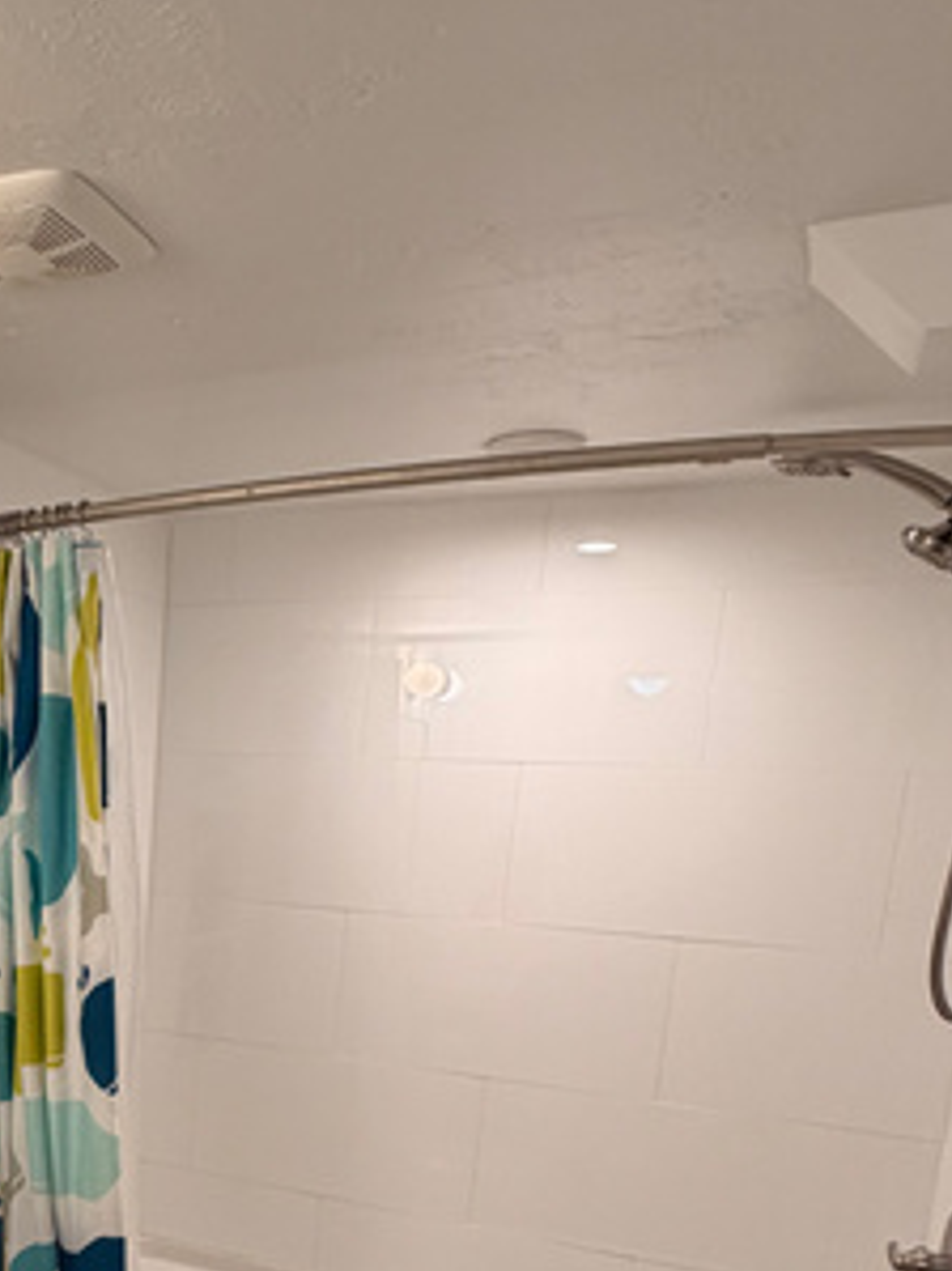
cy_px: 1033
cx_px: 4
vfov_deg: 48.2
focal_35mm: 36
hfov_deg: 35.8
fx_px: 1321
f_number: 2.2
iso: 200
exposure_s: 1/120
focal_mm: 2.22
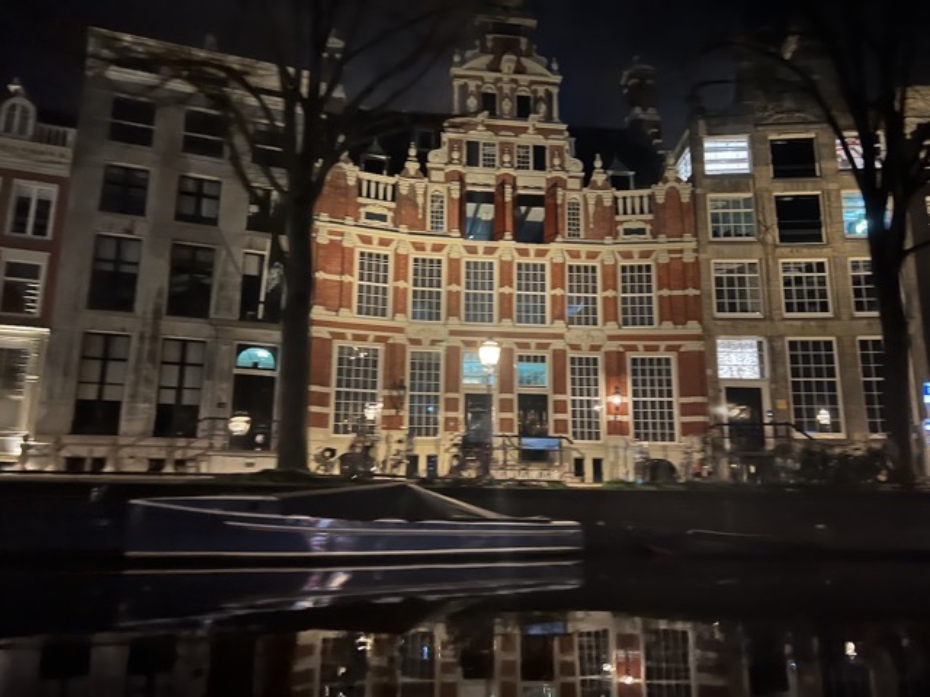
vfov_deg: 53.1
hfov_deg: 67.3
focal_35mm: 26
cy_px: 348
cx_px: 465
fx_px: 699
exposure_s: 1/15
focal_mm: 5.7
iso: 1600
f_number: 1.5
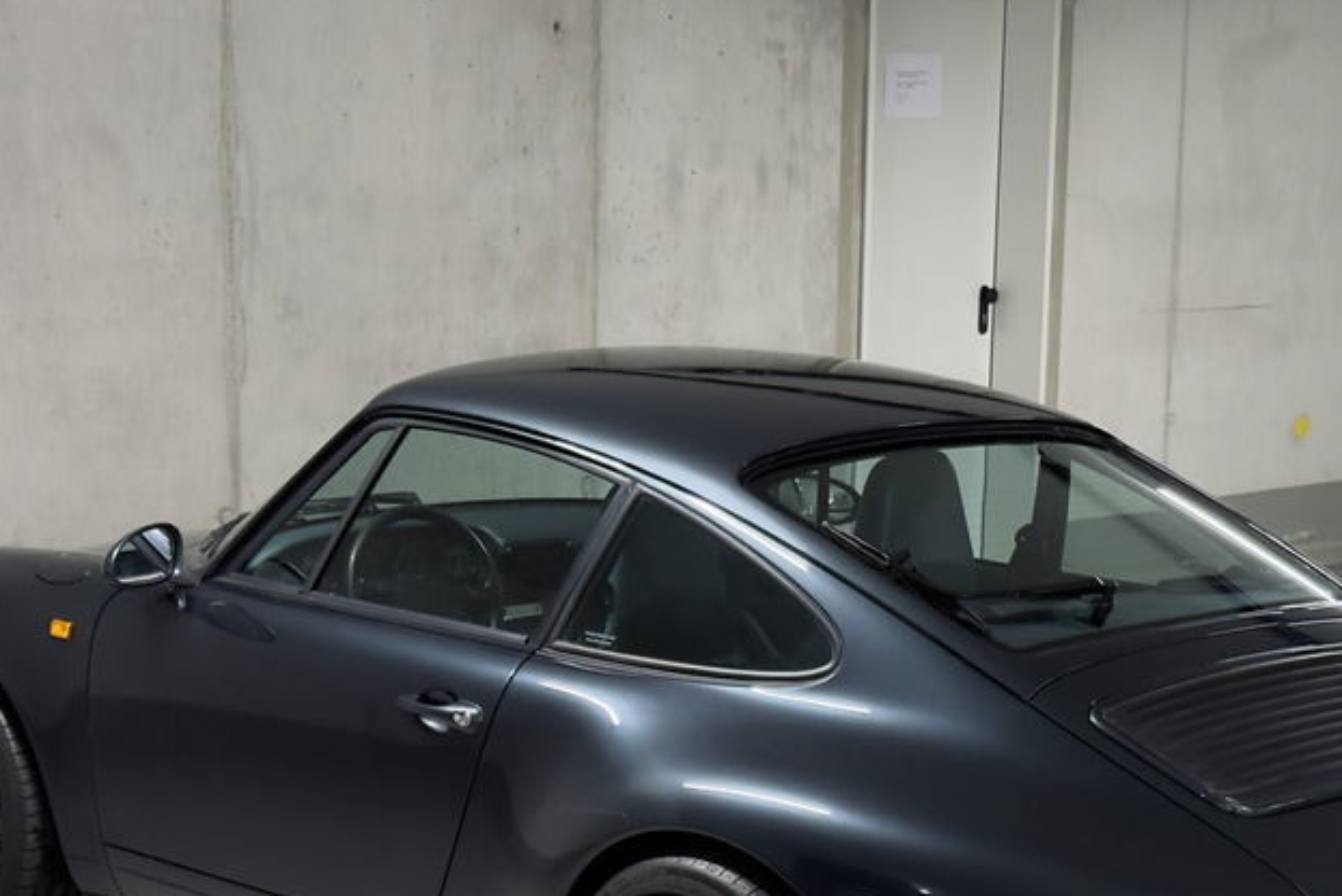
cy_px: 694
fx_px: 3058
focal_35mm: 82
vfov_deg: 16.6
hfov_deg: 24.7
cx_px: 726
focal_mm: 6.76
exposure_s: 1/50
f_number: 1.78
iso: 200
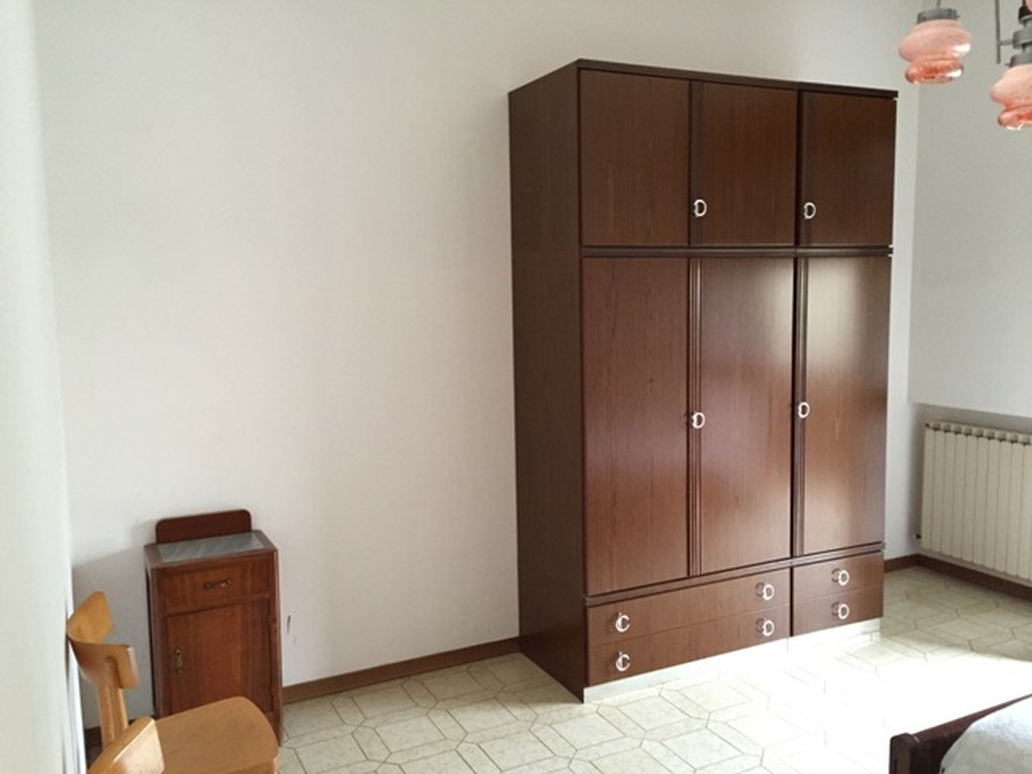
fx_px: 865
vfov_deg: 48.2
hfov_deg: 61.7
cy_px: 387
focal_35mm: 29
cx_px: 516
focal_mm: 4.15
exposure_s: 1/20
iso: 250
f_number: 2.2
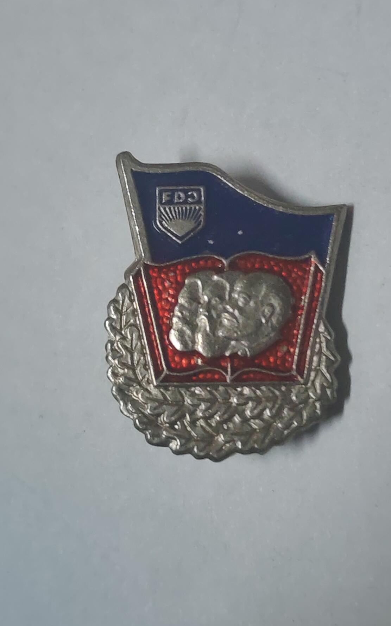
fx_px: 1244
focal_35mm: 73
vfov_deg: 28.2
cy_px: 316
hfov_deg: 17.8
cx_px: 232
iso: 500
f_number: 1.95
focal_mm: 5.52
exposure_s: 1/25
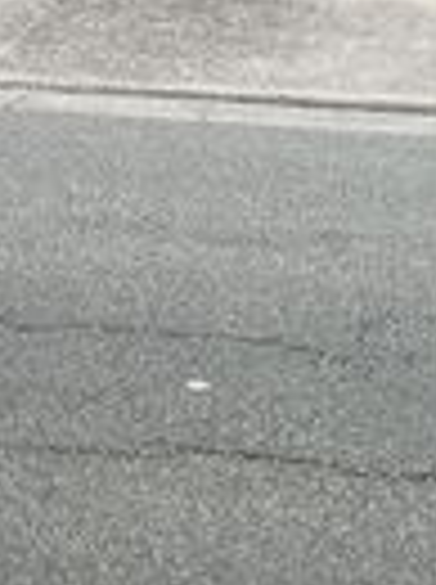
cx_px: 36
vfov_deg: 11.3
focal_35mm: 144
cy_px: -857
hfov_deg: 10.2
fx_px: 2426
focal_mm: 3.94
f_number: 1.8
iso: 40
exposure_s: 1/1594
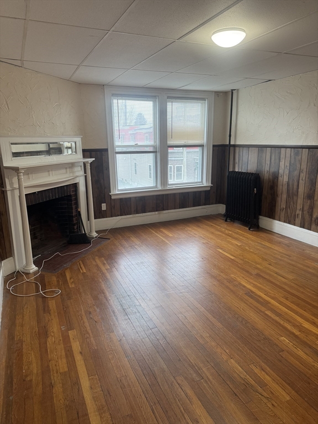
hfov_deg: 56.8
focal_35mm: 24
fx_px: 294
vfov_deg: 71.6
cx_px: 159
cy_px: 212
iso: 200
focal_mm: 6.76
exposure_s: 1/121
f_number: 1.78
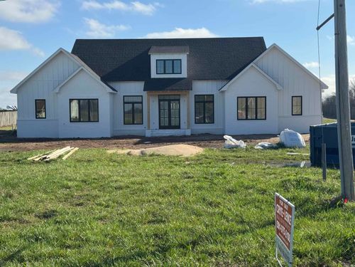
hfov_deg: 39.7
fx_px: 492
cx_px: 178
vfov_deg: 30.3
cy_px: 134
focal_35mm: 48
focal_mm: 6.76
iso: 64
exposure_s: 1/2959
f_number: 1.78
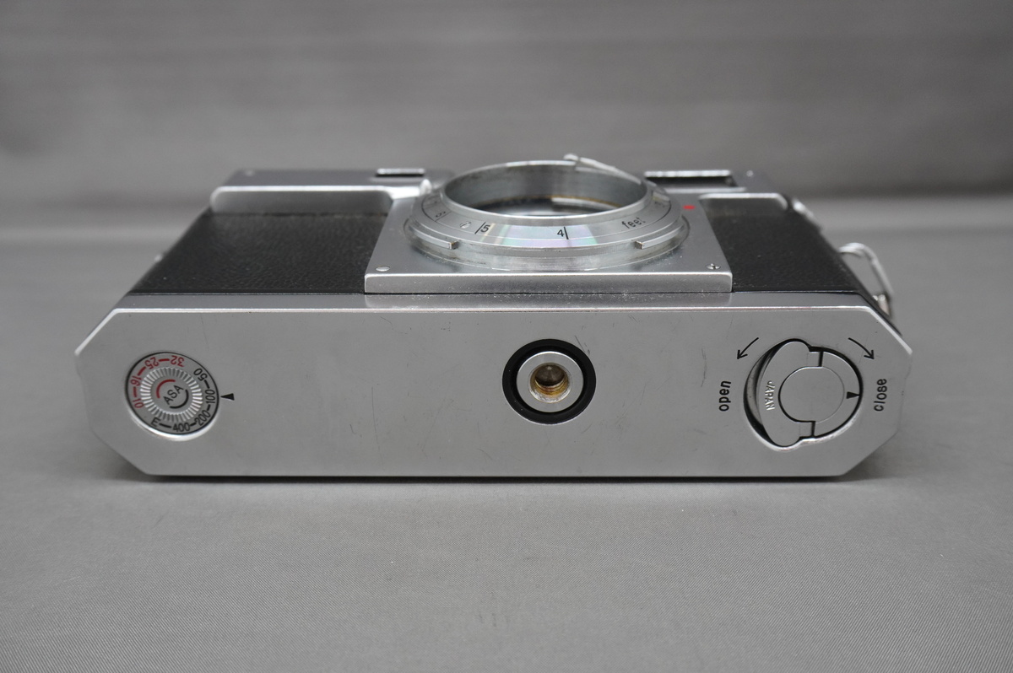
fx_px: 1096
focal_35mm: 39
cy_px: 336
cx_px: 506
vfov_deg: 34.2
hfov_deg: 49.6
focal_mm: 26
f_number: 8
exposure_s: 1/40
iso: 1250
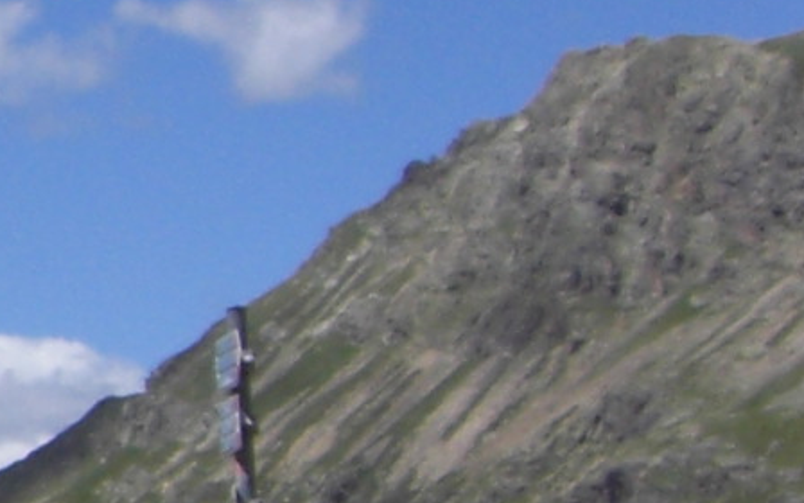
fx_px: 5544
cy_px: 390
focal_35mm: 253
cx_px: -1601
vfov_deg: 5.2
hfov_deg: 7.3
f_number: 8
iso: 64
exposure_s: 1/250
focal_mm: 6.2
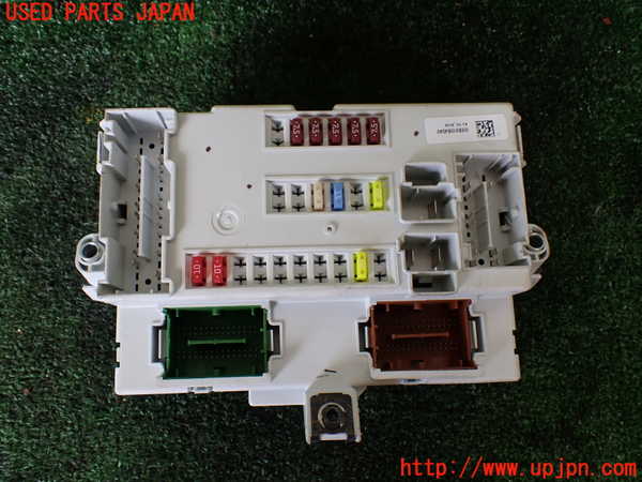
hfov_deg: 60.0
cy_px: 241
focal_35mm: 30
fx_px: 556
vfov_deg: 46.8
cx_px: 321
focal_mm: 5.4
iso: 200
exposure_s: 1/125
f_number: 2.3
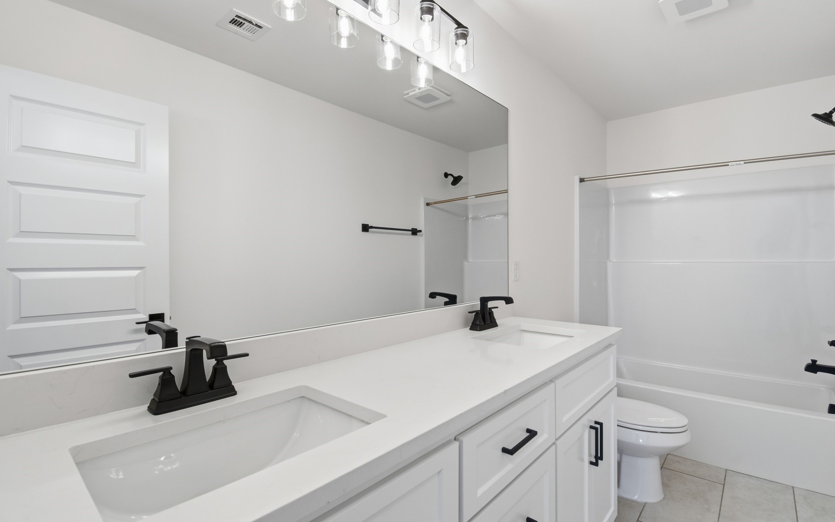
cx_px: 436
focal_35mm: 16
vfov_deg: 71.2
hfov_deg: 97.8
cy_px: 252
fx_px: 364
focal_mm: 10
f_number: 9
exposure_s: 1/200
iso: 250
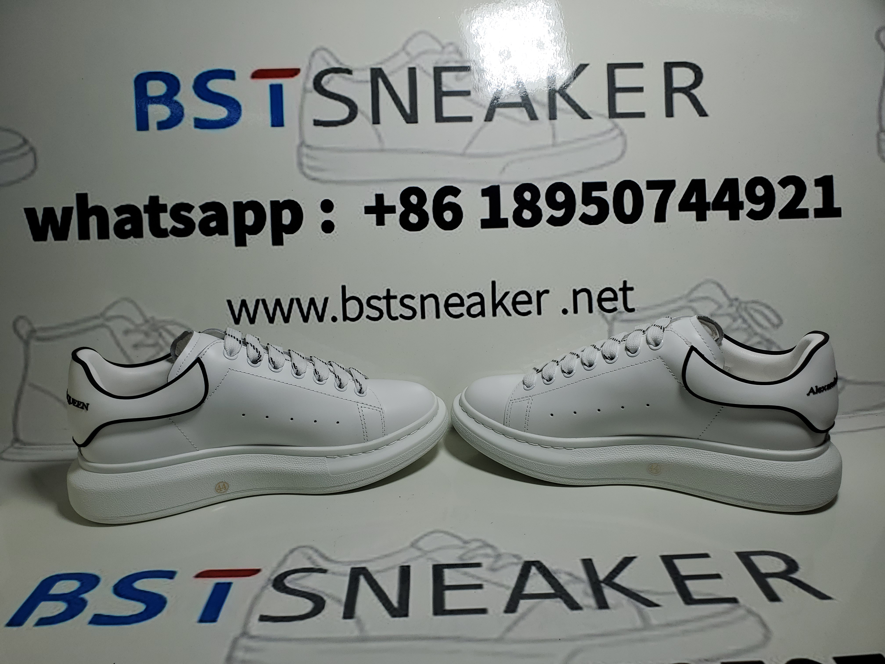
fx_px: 665
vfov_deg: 53.1
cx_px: 442
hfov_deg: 67.3
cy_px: 332
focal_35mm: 26
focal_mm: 4.3
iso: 50
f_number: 2.4
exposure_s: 1/662
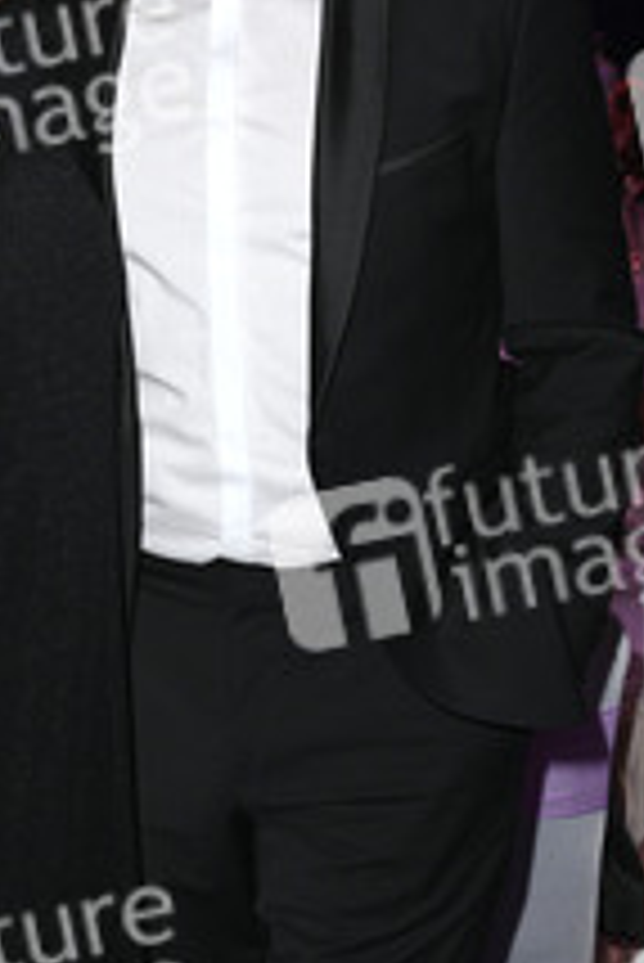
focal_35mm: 82
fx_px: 2197
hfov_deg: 16.5
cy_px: 320
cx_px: 90
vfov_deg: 24.6
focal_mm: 44
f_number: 5.6
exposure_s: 1/160
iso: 3200
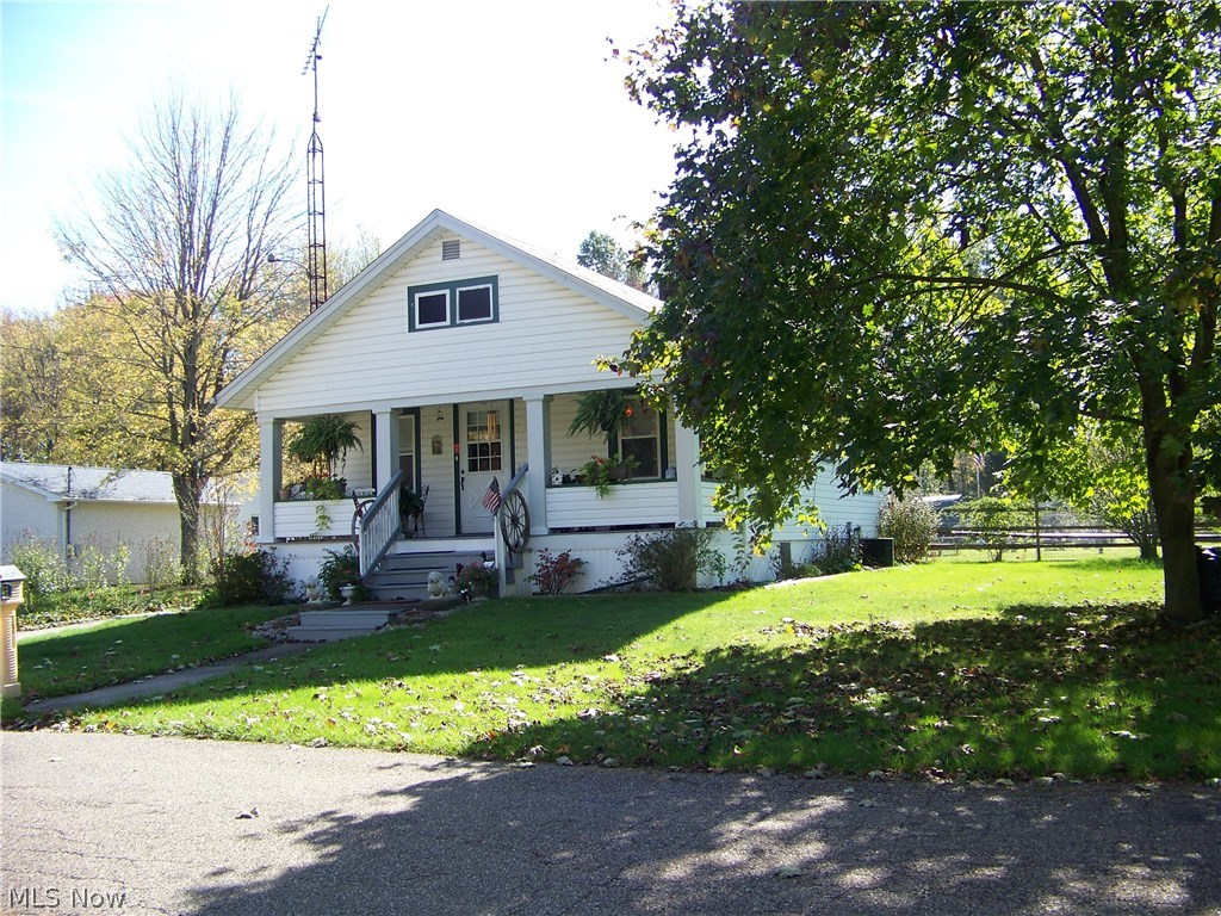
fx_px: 1270
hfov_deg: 51.4
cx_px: 610
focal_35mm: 36
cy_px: 458
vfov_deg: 39.7
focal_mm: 5.85
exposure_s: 1/250
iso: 64
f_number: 2.8
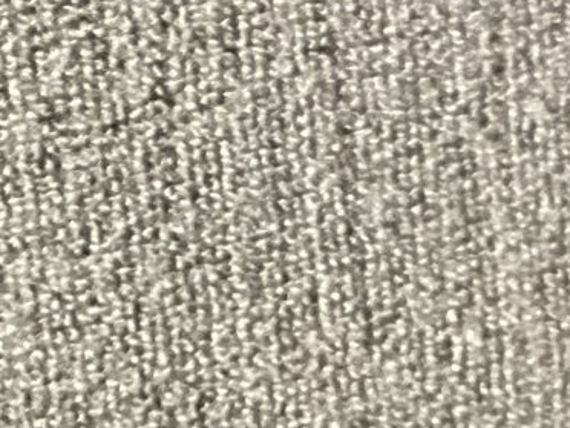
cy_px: -278
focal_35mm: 126
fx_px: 2075
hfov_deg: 14.8
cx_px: 790
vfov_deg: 11.1
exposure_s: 1/30
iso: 500
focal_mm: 3.3
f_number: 2.4
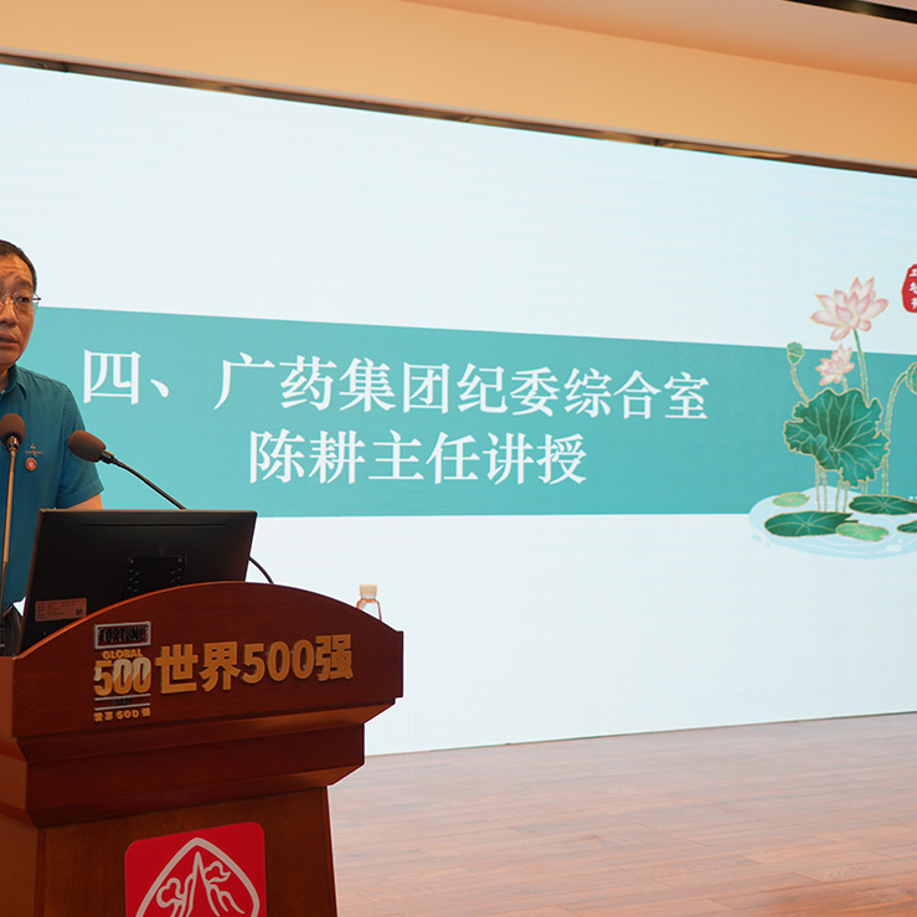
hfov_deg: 33.1
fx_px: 1529
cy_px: 432
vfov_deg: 33.4
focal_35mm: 51
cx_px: 312
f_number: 4
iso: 200
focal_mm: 37
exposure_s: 1/50
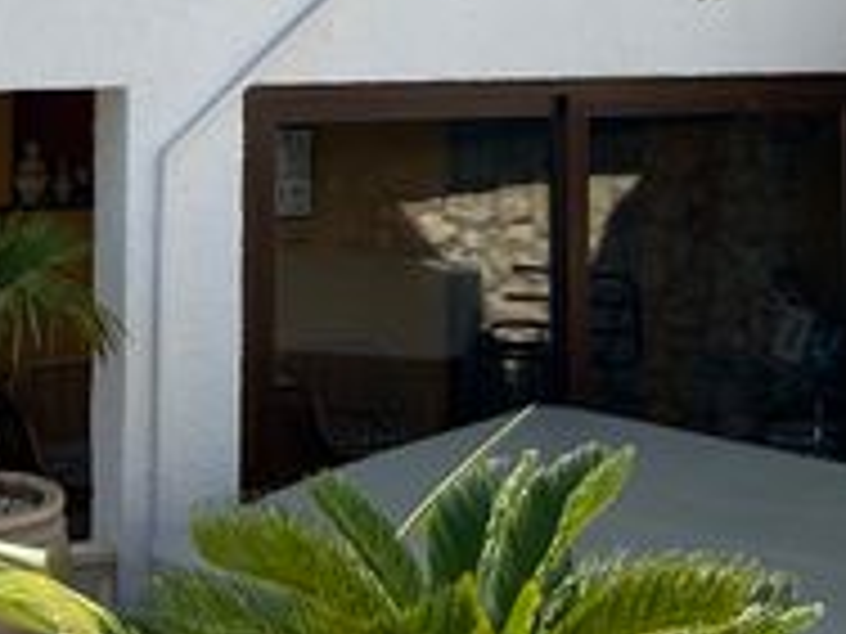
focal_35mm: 83
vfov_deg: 16.7
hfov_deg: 23.4
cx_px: 243
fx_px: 2028
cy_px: -216
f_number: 1.5
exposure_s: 1/4274
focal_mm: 5.7
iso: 50
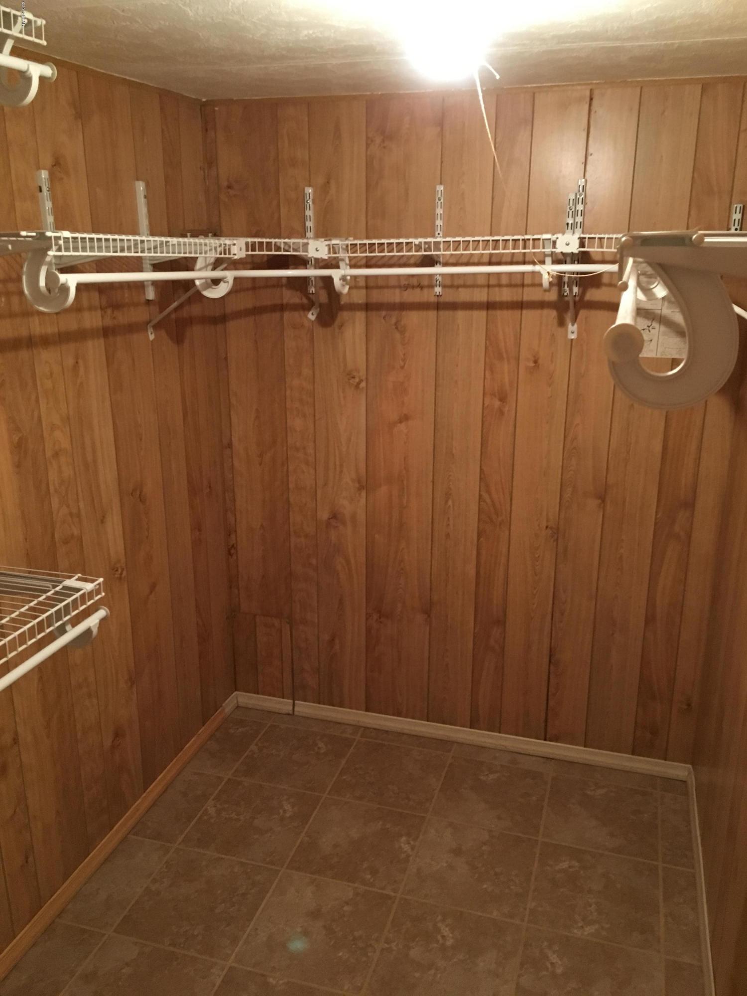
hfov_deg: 48.2
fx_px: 834
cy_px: 498
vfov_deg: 61.7
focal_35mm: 29
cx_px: 374
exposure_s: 1/24
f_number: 2.2
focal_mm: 4.15
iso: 200
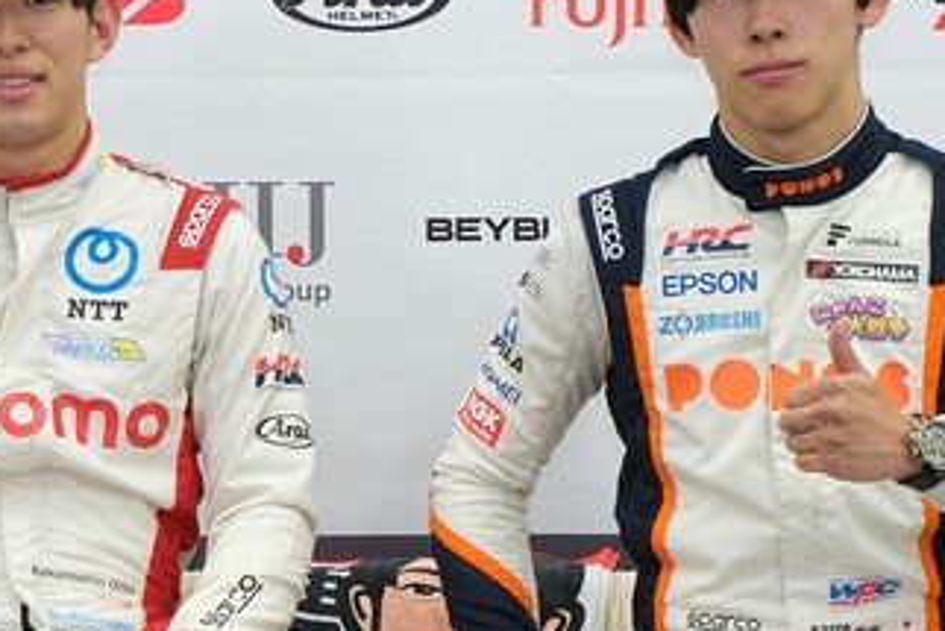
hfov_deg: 15.3
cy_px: 434
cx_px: 6
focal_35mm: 132
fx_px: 3466
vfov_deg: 10.4
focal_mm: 39.6
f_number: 5.6
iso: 1600
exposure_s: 1/120
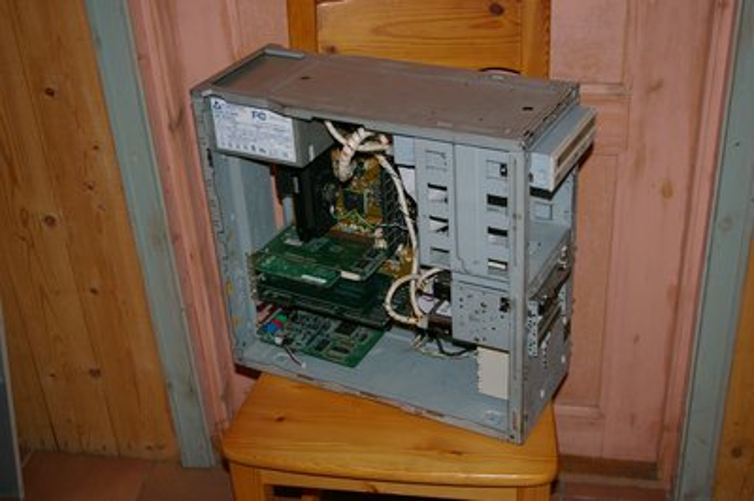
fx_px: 1036
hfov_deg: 40.0
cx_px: 377
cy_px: 250
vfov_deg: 27.2
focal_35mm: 50
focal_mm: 33
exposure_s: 1/45
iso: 200
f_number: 4
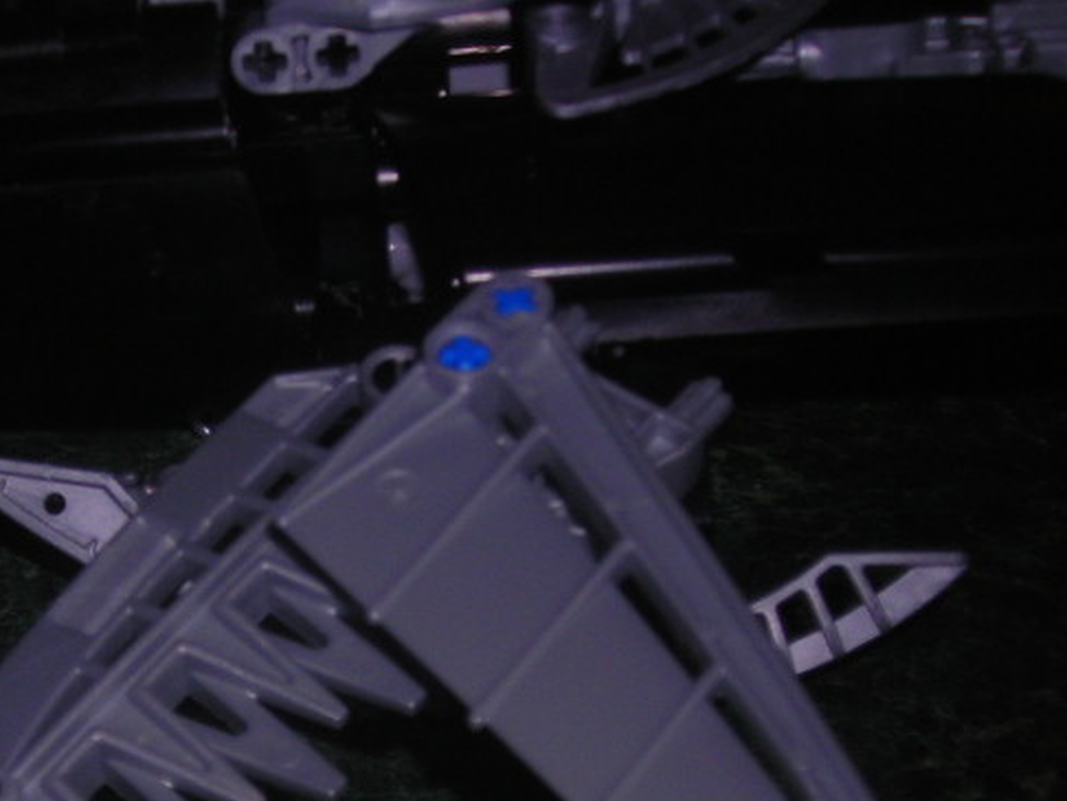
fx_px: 2467
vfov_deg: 18.1
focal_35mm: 80
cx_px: 332
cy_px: 753
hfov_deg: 24.3
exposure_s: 1/60.1
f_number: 6.4
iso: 50
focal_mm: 6.3
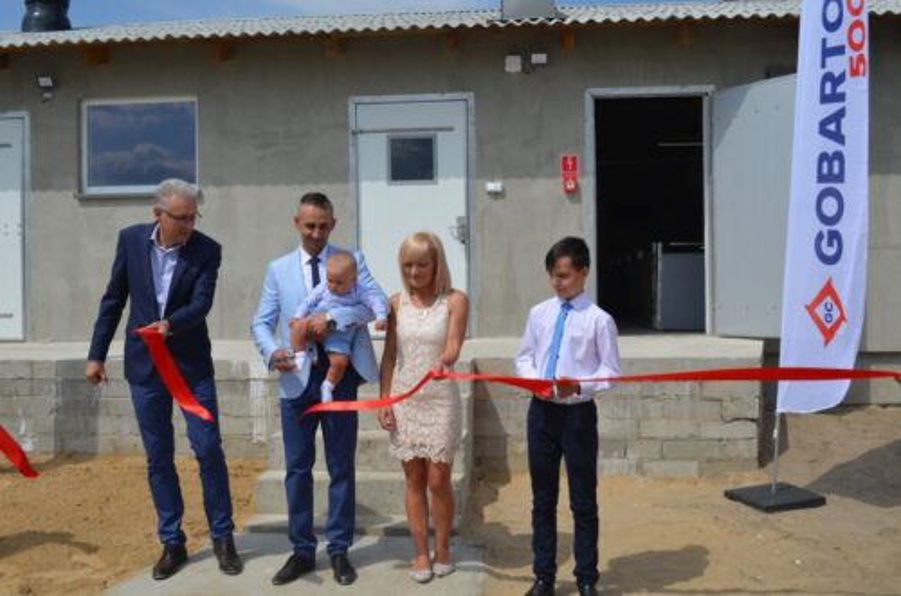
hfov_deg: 53.2
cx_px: 450
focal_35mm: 36
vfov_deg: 36.7
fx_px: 899
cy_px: 298
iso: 100
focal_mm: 24
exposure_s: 1/320
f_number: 9
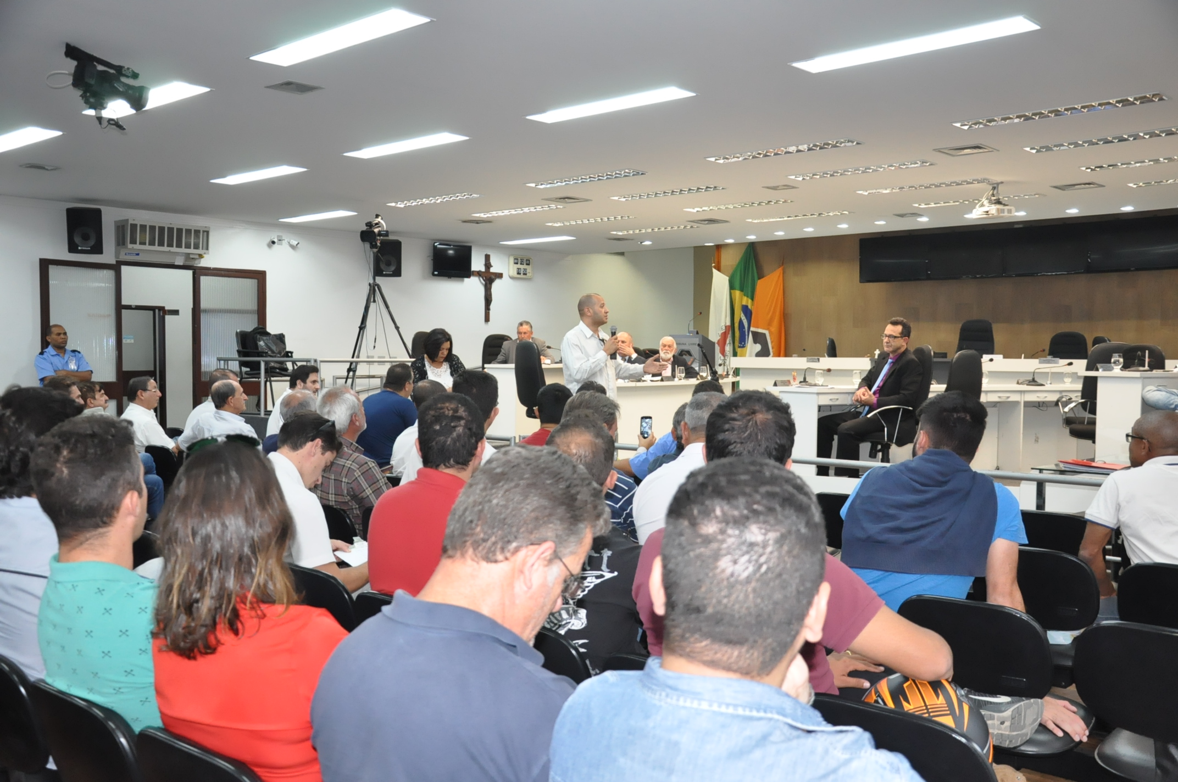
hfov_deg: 53.2
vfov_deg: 36.8
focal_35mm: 36
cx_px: 589
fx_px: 1177
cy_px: 391
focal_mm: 24
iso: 2000
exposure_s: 1/100
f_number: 5
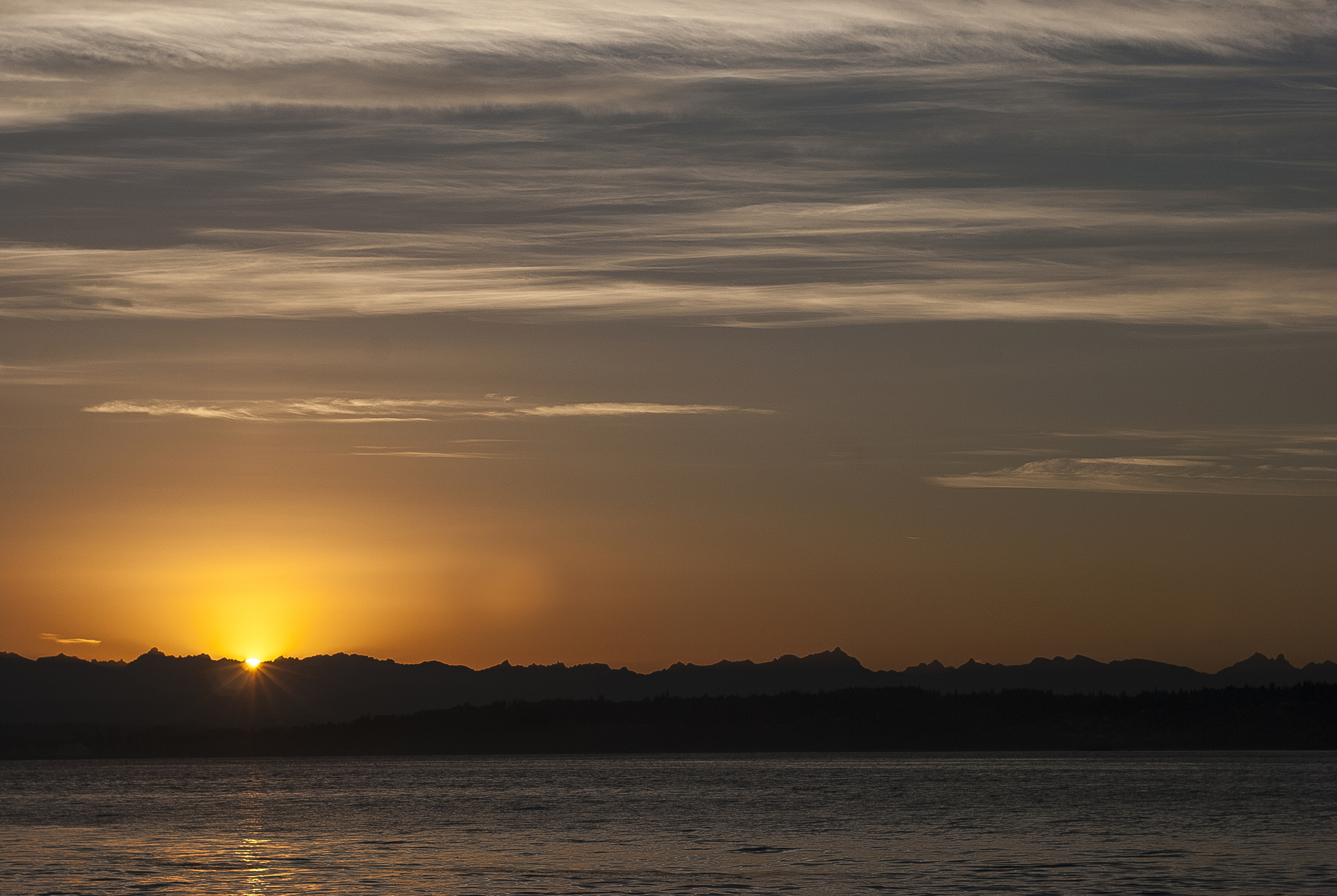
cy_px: 448
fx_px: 3905
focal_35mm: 105
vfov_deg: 13.1
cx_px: 668
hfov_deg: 19.4
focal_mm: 70
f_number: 7.1
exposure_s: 1/800
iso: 100
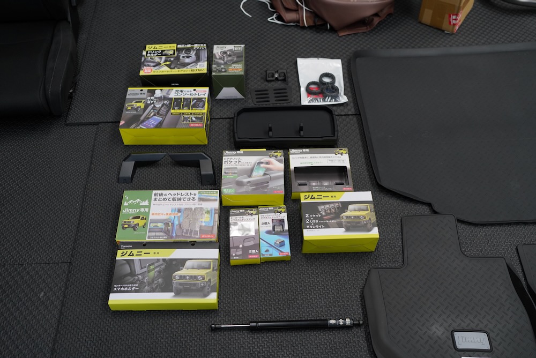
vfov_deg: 37.9
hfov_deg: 54.4
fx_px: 521
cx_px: 268
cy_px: 179
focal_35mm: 35
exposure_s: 1/640
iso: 800
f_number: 2.8
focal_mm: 35
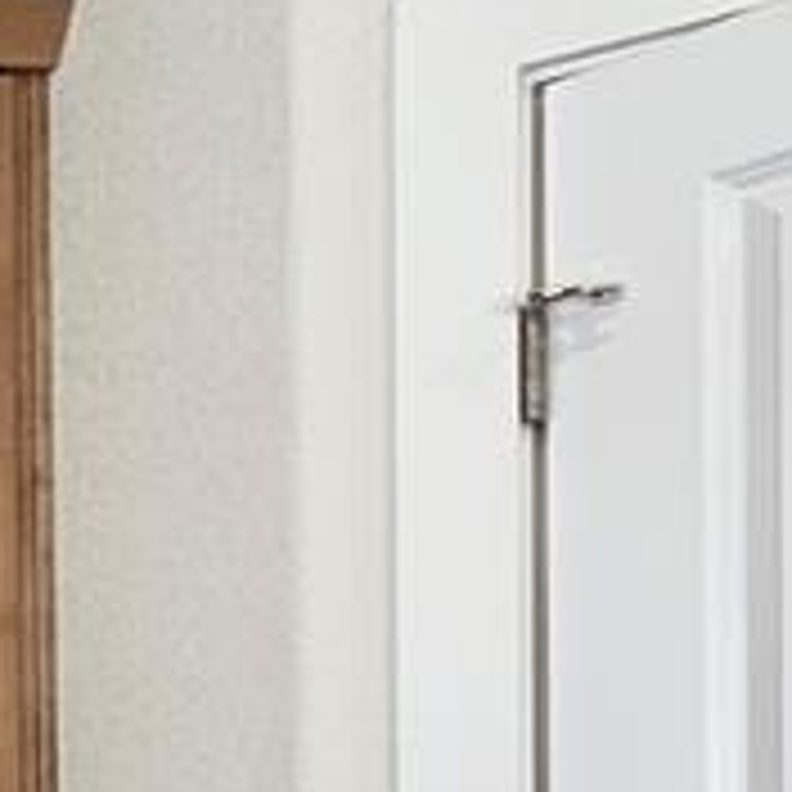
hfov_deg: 16.8
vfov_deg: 23.4
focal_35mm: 67
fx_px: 1734
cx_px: -909
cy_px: 961
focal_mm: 2.2
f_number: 2.2
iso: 80
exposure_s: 1/60
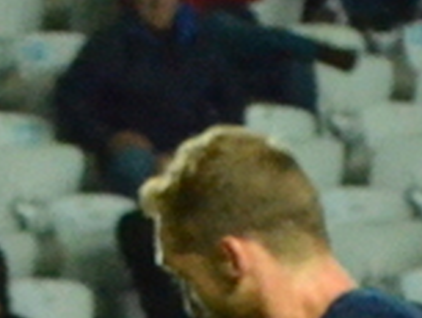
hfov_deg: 1.0
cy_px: 936
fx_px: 24791
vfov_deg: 0.7
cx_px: -458
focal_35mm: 2032
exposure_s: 1/1000
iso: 5000
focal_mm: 180
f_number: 5
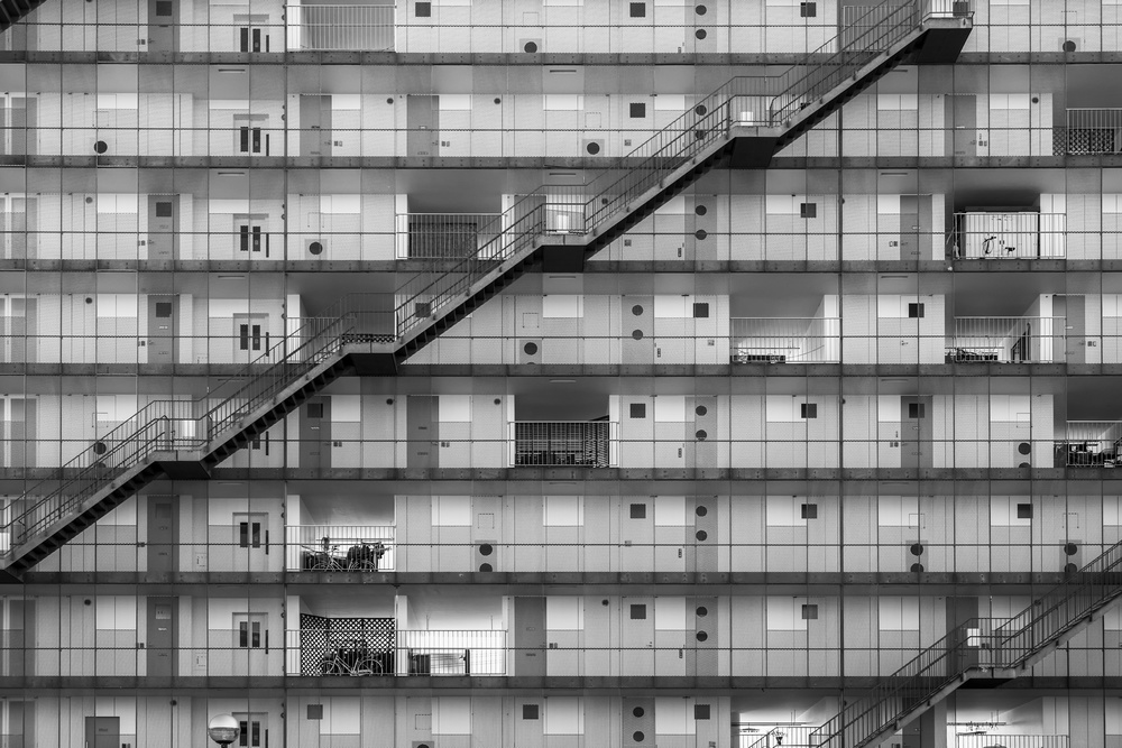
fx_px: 1403
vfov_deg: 29.9
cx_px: 561
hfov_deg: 43.6
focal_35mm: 45
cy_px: 374
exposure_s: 1/500
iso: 200
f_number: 4.5
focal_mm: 30.2
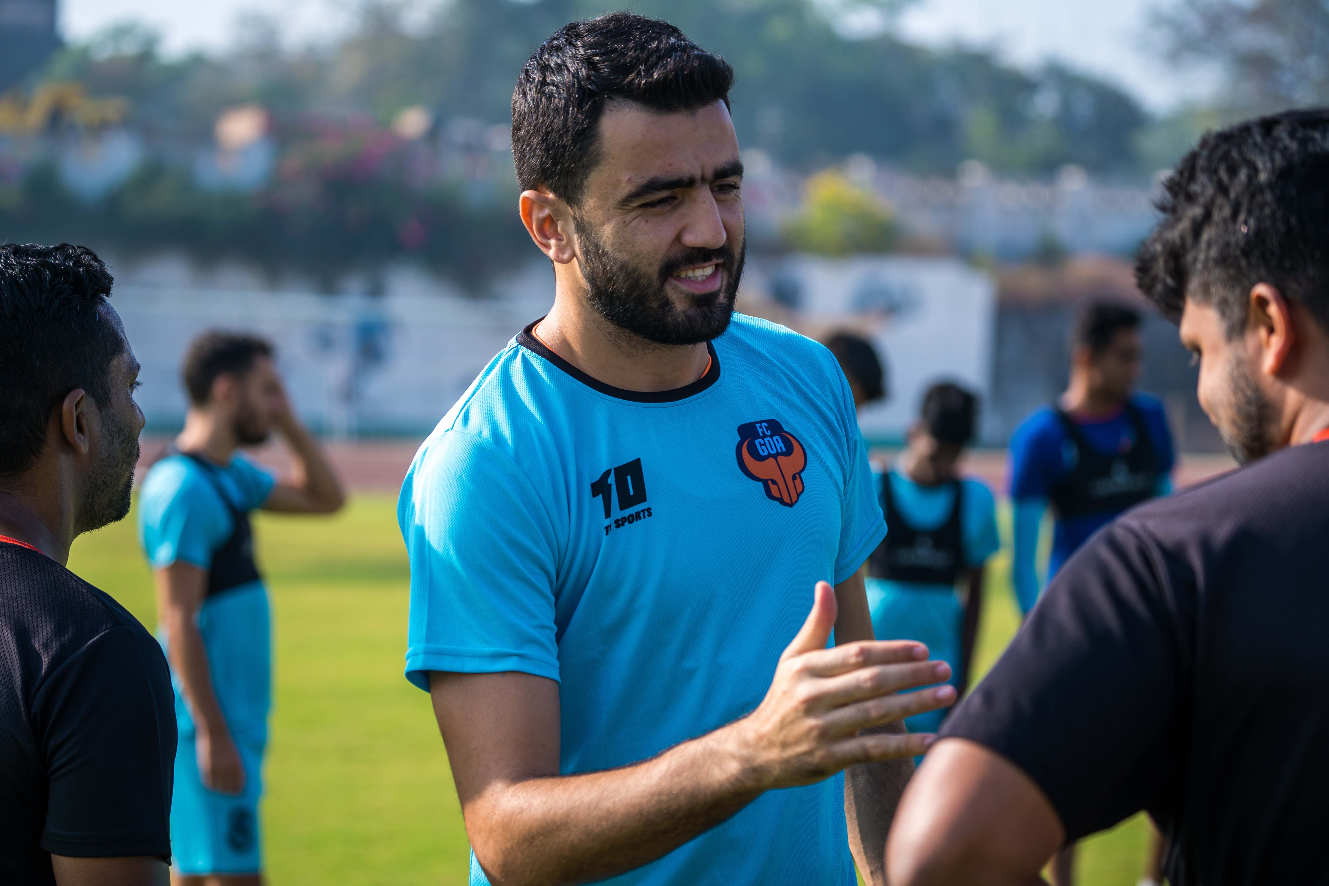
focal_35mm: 110
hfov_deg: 18.6
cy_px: 443
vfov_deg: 12.5
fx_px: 4061
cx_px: 664
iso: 125
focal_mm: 110
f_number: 4
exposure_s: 1/800
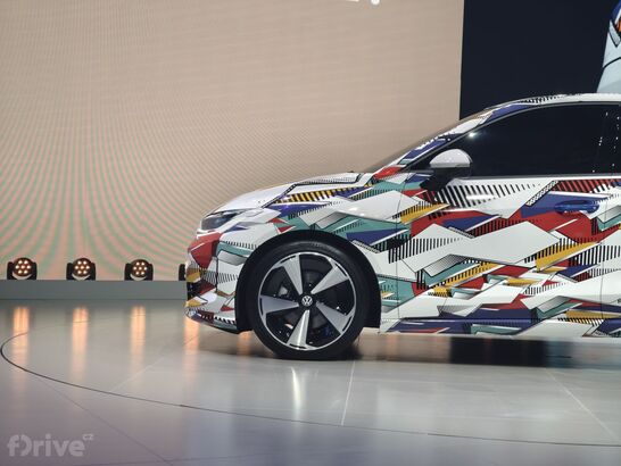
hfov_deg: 27.8
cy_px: 233
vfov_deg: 21.0
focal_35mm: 70
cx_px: 310
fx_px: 1256
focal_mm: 11.5
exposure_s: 1/98.8
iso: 320
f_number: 1.8
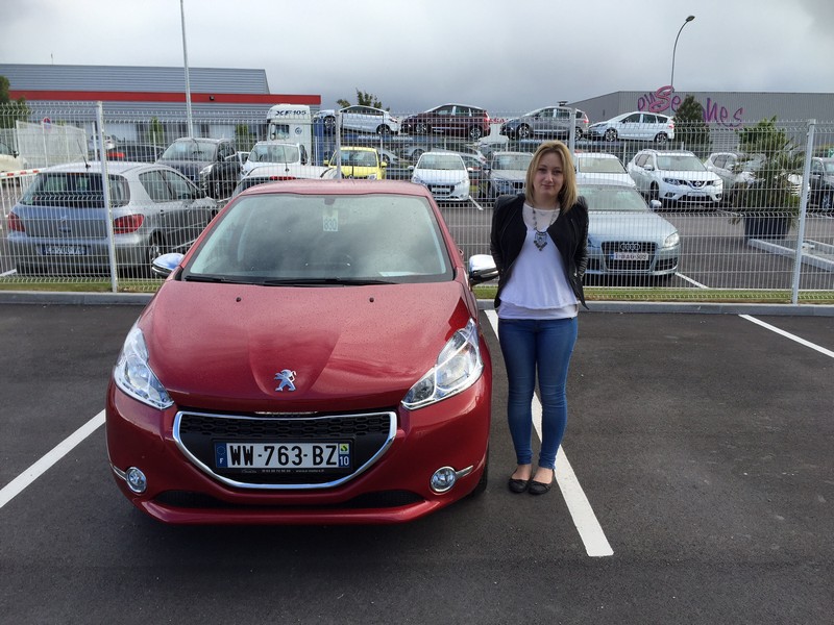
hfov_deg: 61.7
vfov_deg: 48.2
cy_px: 312
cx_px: 417
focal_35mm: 29
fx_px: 699
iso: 32
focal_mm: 4.15
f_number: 2.2
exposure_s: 1/581
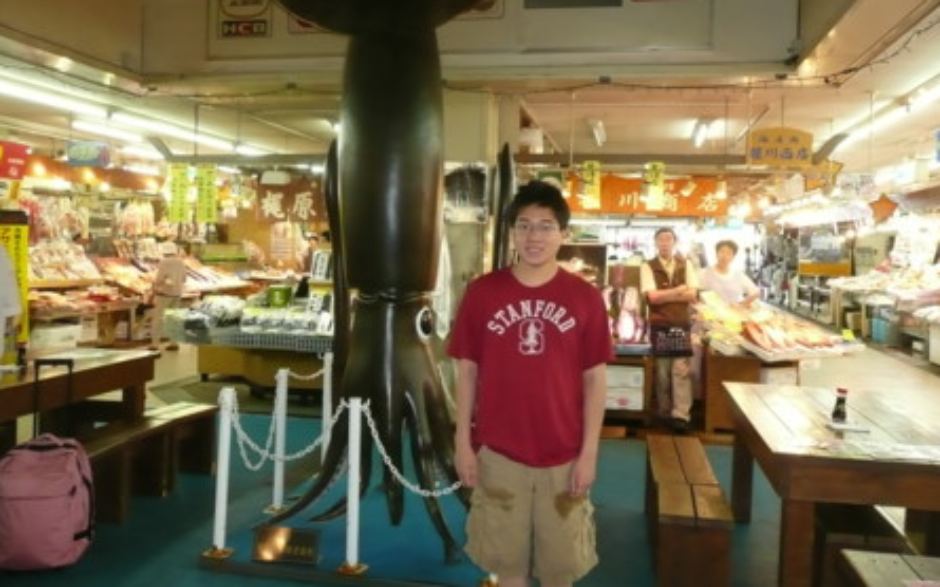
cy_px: 245
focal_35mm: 30
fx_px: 768
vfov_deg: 41.7
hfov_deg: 62.9
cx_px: 473
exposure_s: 1/30
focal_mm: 4.6
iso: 250
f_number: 3.3
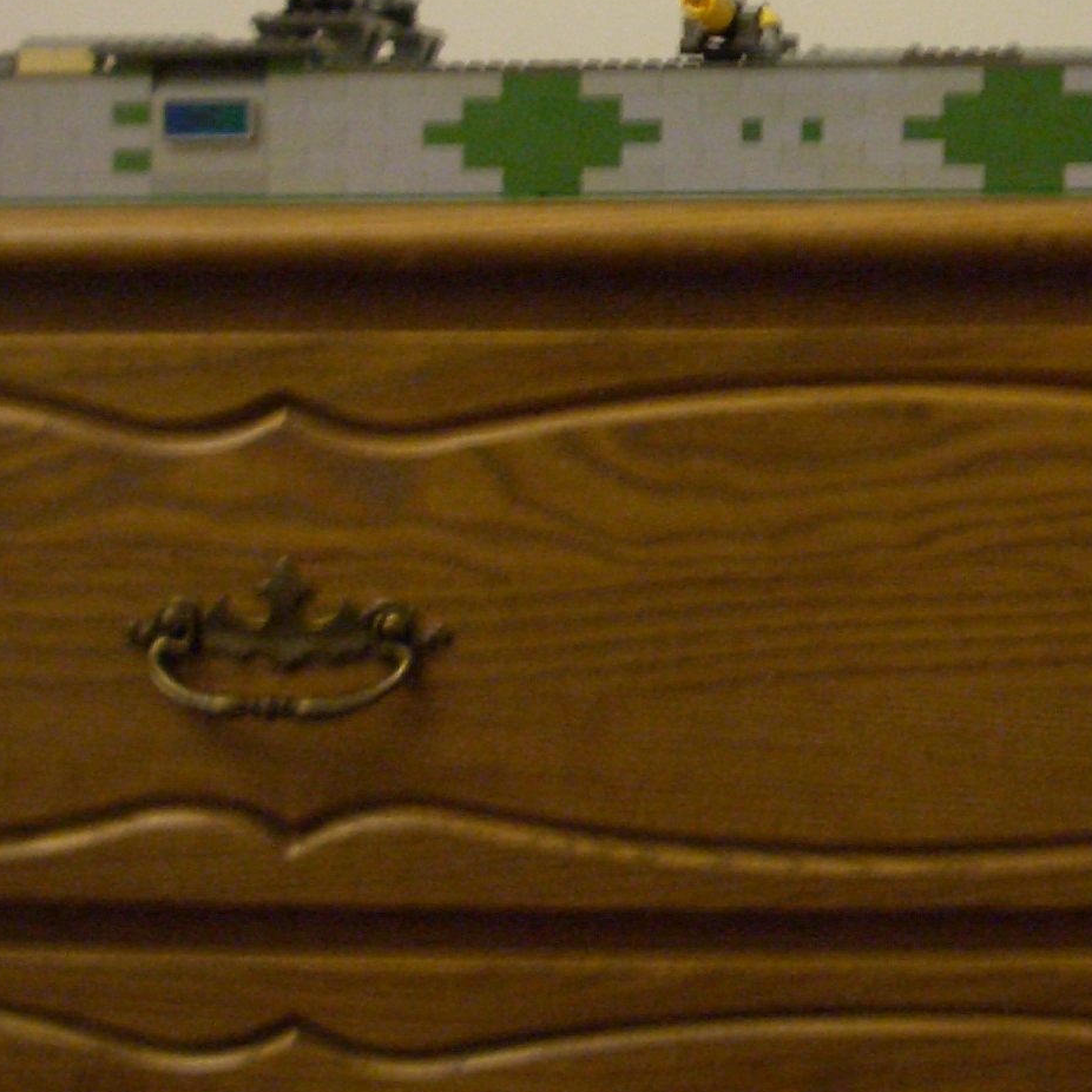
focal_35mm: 77
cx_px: 895
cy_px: 138
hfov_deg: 22.1
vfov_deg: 22.0
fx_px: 2748
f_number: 2.6
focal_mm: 5.8
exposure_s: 1/15
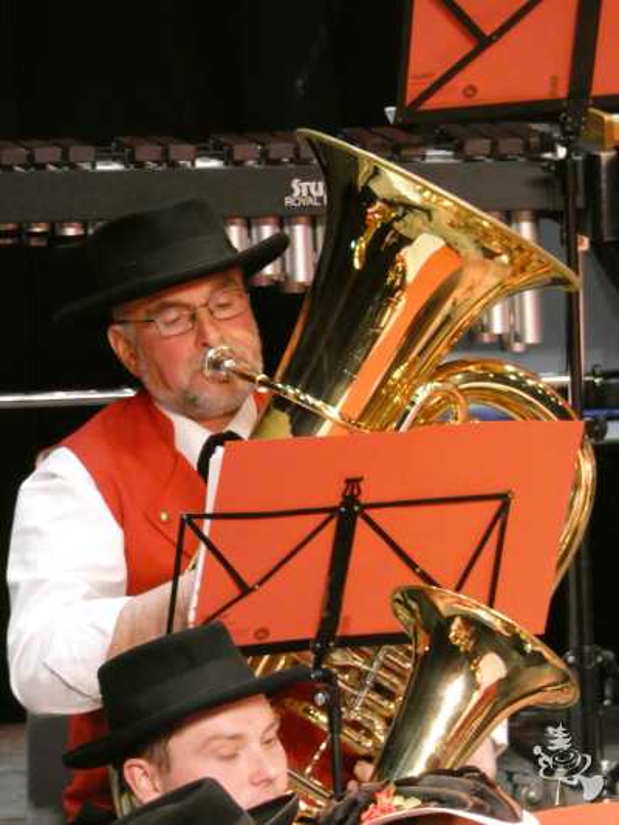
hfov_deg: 1.3
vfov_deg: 1.7
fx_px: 28171
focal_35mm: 1182
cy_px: 412
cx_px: 310
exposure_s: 1/50
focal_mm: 211.8
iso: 1600
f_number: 5.8
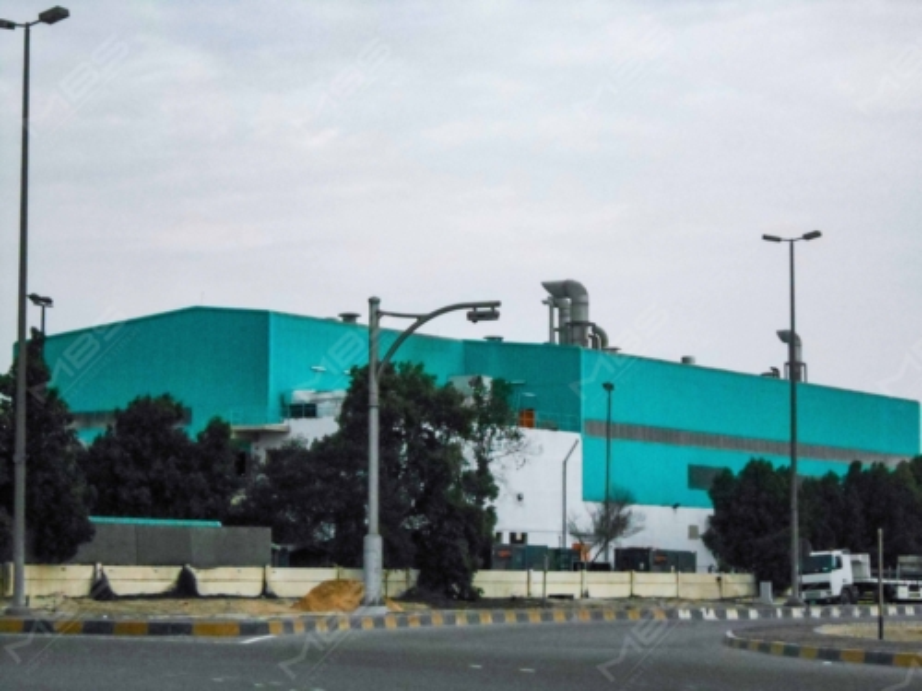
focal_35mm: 93
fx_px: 2477
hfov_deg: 21.1
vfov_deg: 15.9
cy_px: 346
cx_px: 461
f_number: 14.5
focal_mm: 16.5
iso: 800
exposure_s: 1/400
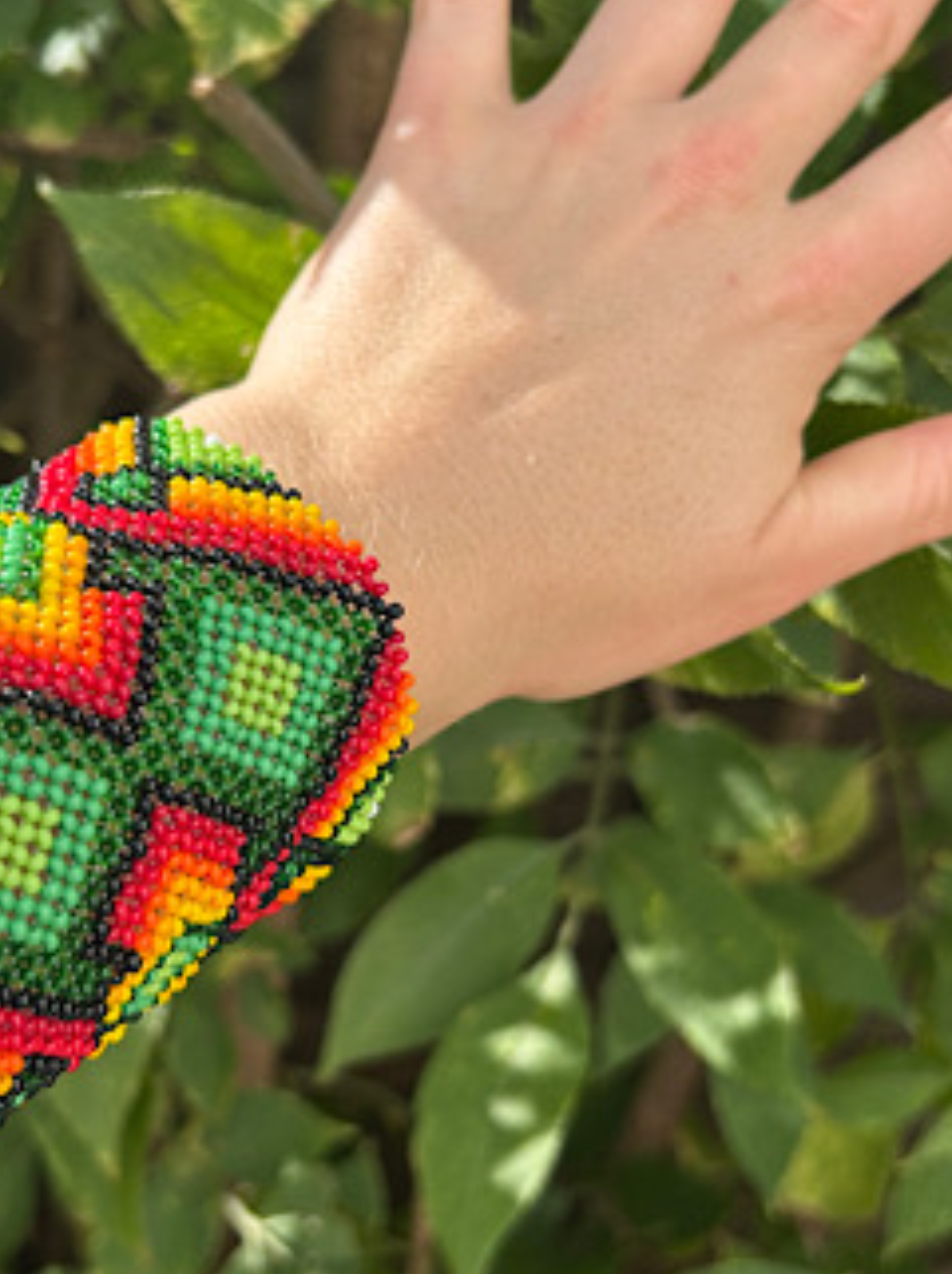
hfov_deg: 31.9
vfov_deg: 42.1
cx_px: 325
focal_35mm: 45
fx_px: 1653
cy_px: 665
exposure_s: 1/1266
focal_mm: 5.7
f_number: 1.5
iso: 50
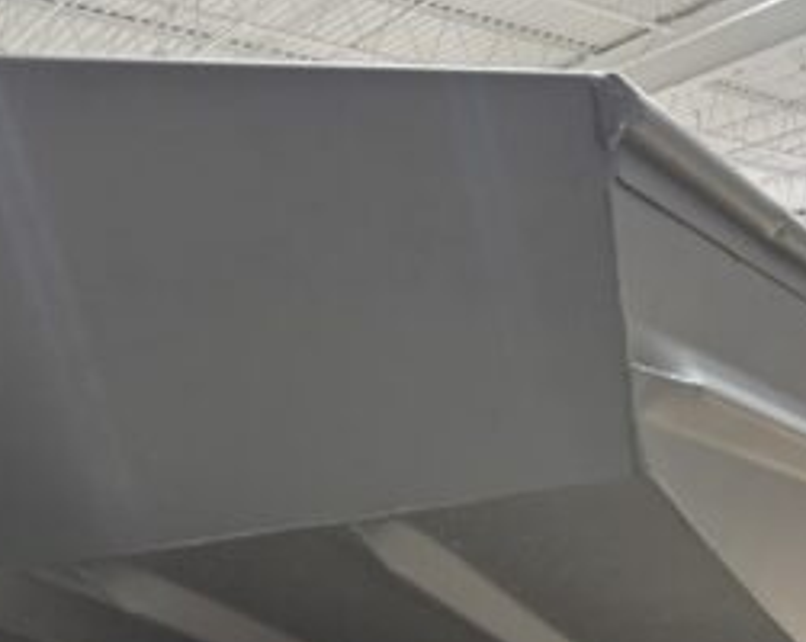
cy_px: 562
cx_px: 397
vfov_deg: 27.2
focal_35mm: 54
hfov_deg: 34.8
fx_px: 1286
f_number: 1.6
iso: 250
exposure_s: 1/60
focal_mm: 5.96
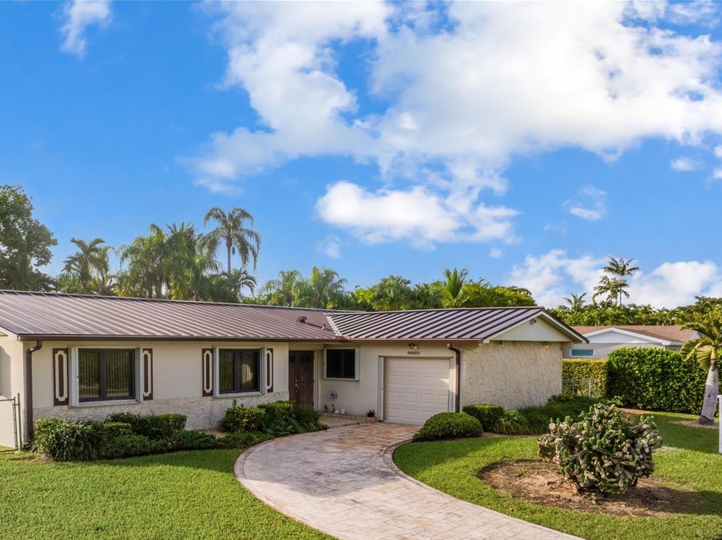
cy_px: 393
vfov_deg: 39.7
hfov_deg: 52.4
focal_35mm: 35
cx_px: 305
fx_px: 729
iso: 100
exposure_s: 1/160
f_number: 11
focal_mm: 12.29
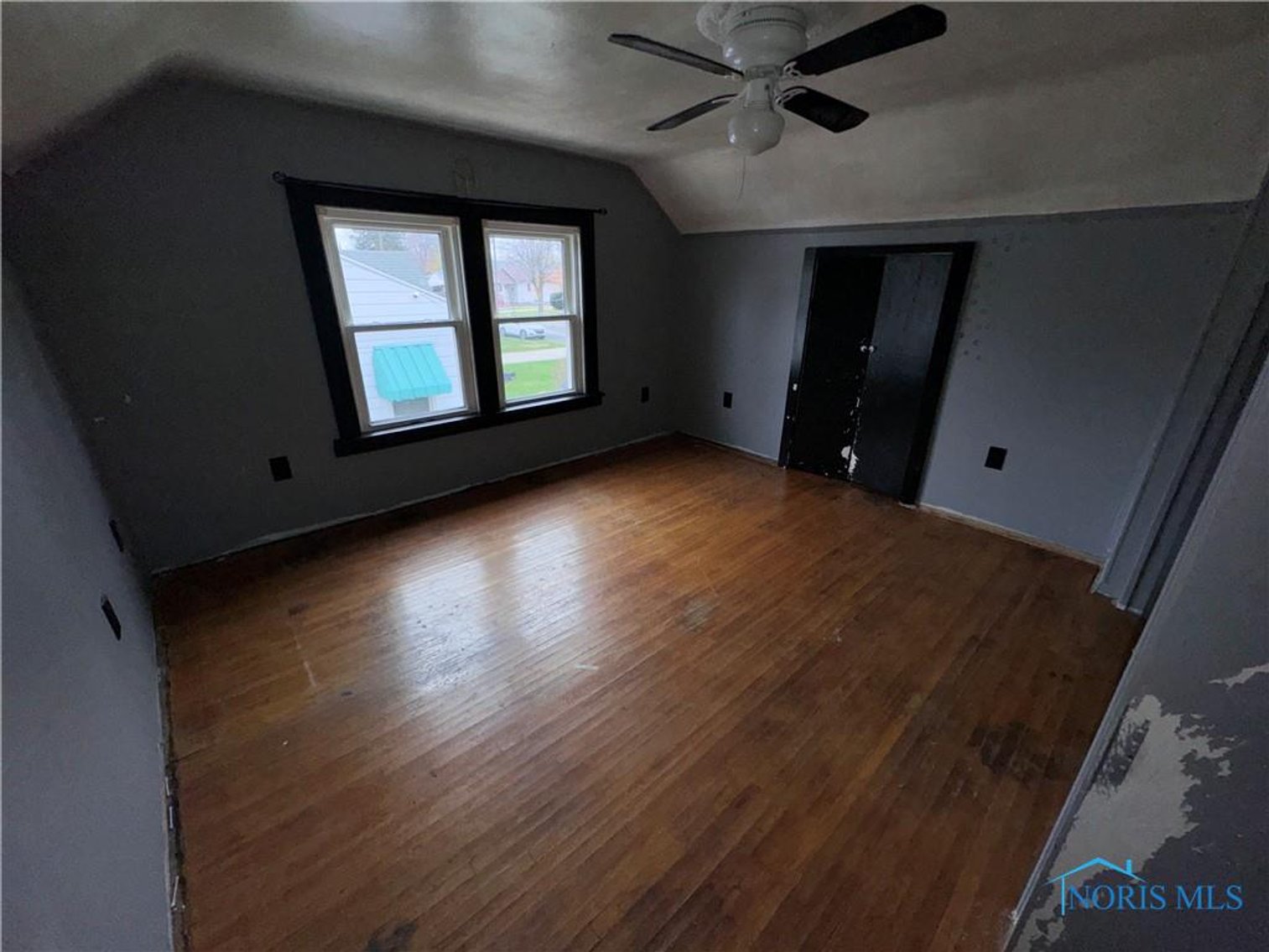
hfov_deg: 102.1
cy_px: 476
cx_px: 634
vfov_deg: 85.7
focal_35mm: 14
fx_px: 513
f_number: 2.2
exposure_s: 1/122
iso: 40
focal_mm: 2.22
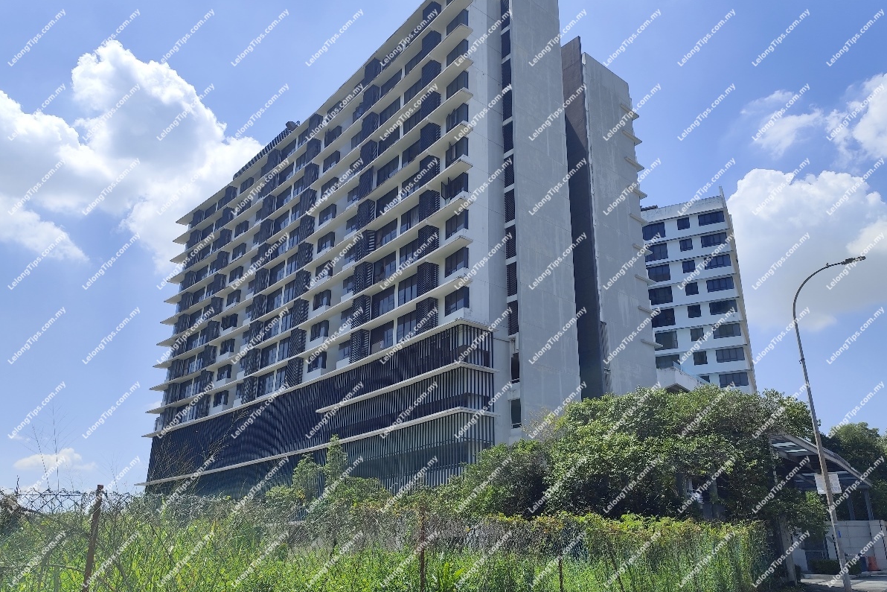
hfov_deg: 73.7
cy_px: 260
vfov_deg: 53.0
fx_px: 591
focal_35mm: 24
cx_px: 444
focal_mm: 6.14
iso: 50
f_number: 1.65
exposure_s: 1/1697
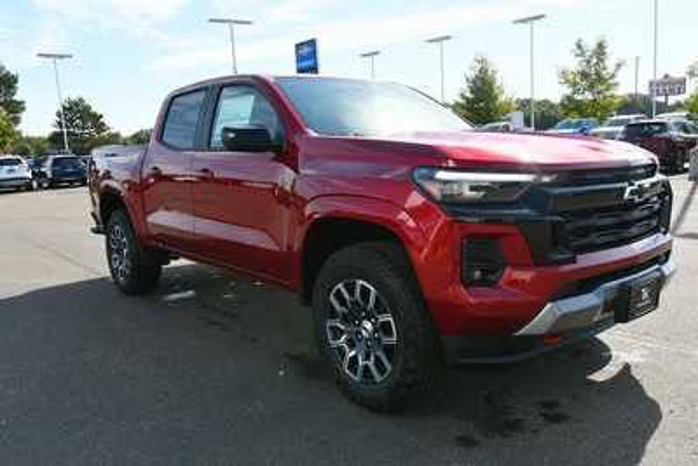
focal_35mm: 30
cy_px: 233
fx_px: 582
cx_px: 349
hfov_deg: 61.9
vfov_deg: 43.6
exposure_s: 1/250
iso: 180
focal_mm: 20
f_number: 8
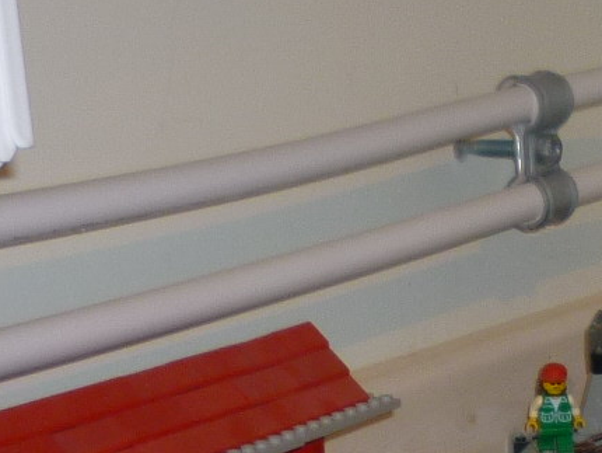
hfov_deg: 12.5
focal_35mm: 145
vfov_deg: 9.8
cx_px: 1061
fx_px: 2523
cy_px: 790
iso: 100
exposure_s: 1/30
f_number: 3.3
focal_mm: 5.2
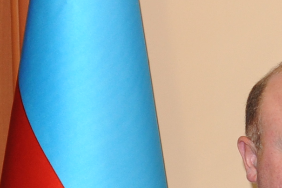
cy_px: 221
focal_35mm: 246
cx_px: 817
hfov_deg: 7.5
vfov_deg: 5.6
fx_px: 1925
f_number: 5
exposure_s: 1/60
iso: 800
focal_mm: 35
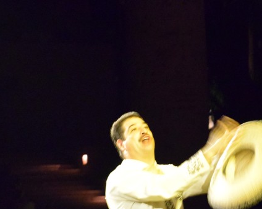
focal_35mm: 187
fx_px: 1451
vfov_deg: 8.2
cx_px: 87
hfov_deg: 10.3
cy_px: 181
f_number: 5.6
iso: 6400
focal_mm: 55
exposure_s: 1/15
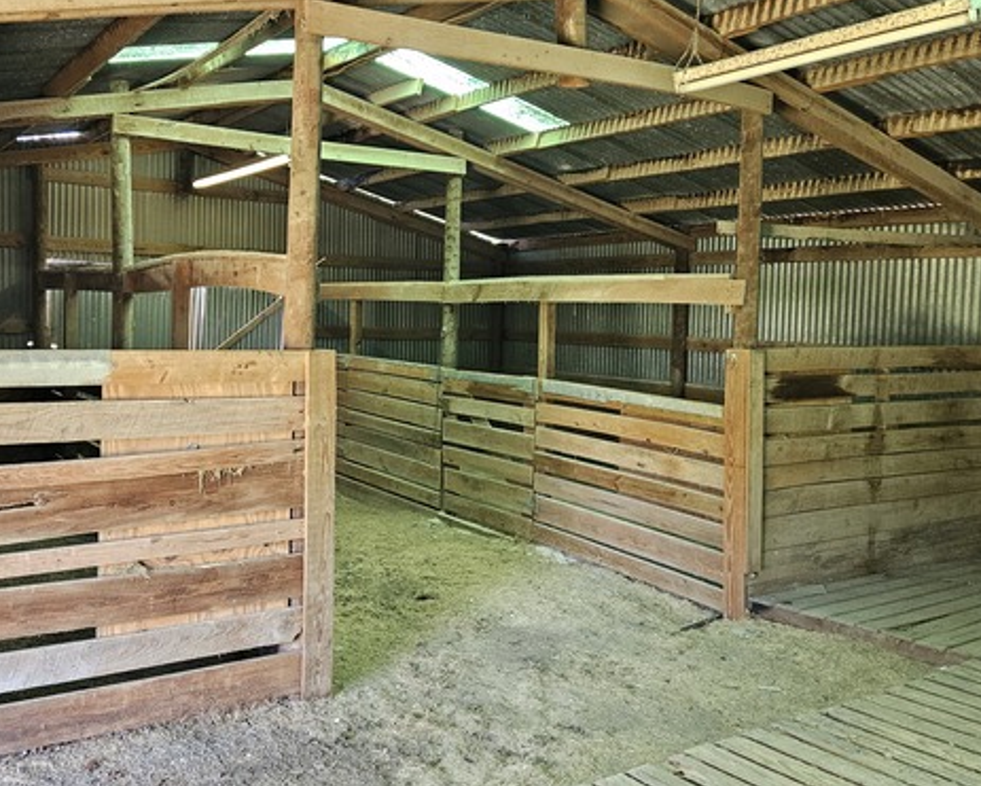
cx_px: 356
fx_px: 901
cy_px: 358
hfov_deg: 56.3
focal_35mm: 31
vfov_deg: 47.1
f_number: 1.8
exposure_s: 1/120
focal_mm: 5.4
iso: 640
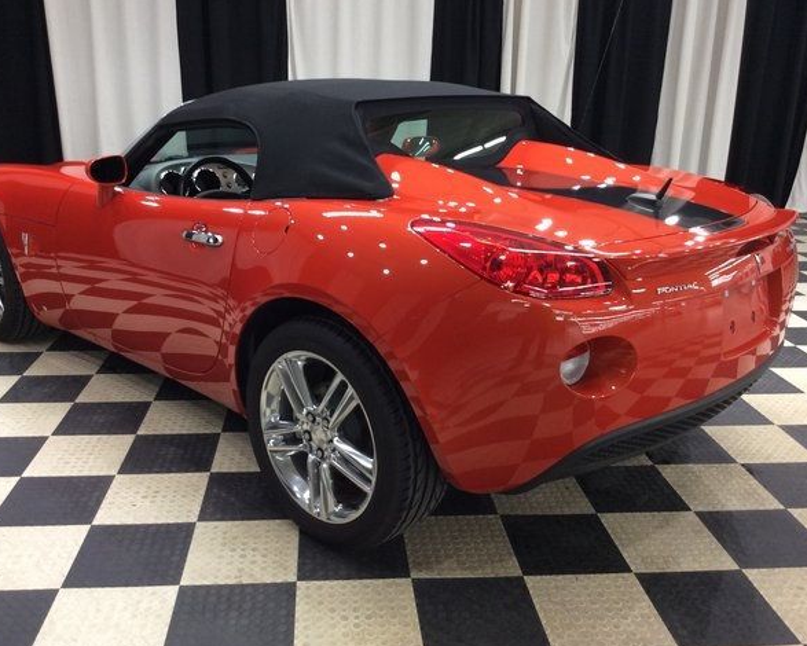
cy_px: 323
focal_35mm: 34
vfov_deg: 43.4
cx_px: 377
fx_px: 812
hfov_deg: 52.8
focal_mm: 3.3
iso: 64
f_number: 2.4
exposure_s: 1/24
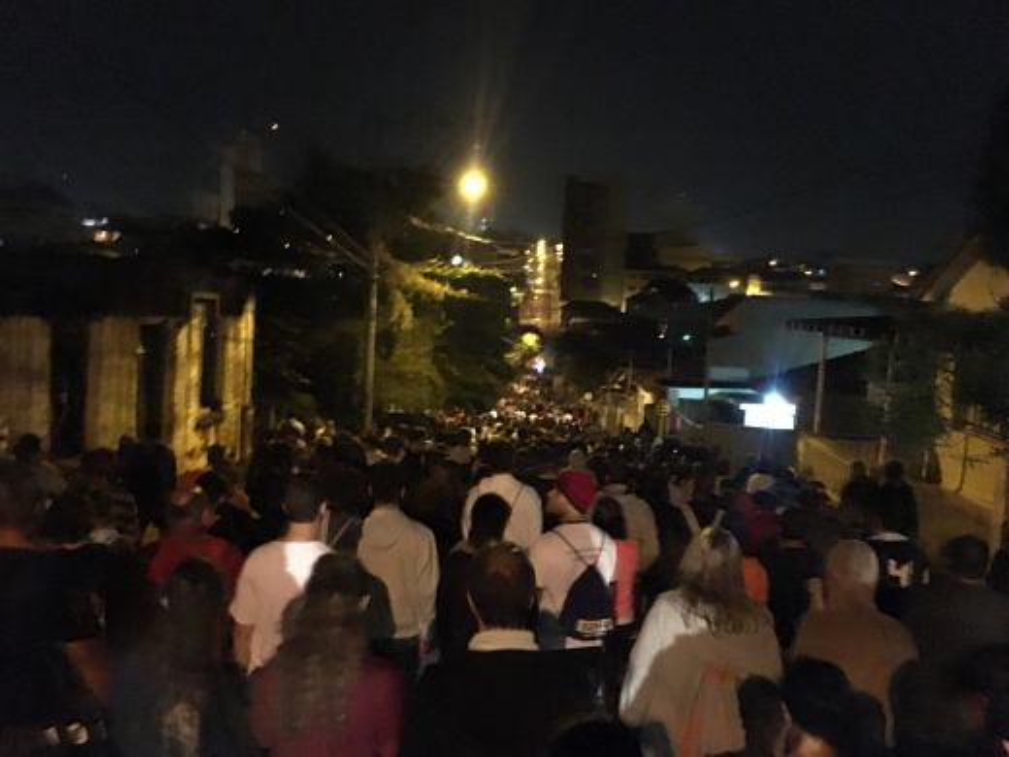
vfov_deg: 48.2
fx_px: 845
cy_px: 378
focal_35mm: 29
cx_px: 504
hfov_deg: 61.7
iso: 2000
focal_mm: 4.15
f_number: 2.2
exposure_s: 1/15
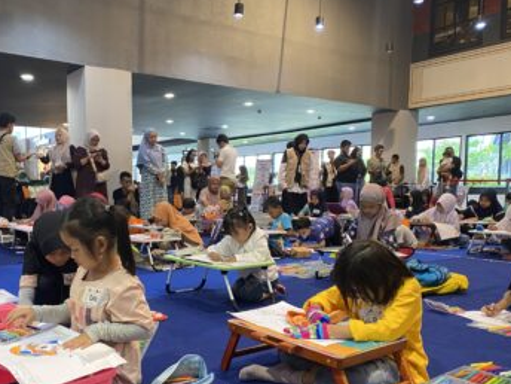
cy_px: 241
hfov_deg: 53.5
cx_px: 199
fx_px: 502
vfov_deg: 41.5
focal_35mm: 34
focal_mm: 4.25
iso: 320
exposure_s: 1/50
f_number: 1.8
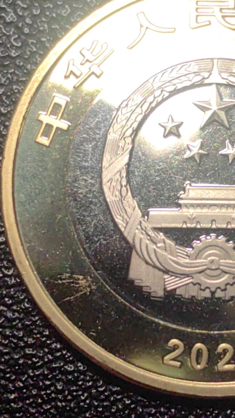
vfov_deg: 18.5
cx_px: 207
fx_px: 1285
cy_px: 188
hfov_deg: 10.4
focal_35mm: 116
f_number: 2
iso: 50
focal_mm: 5.75
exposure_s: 1/249
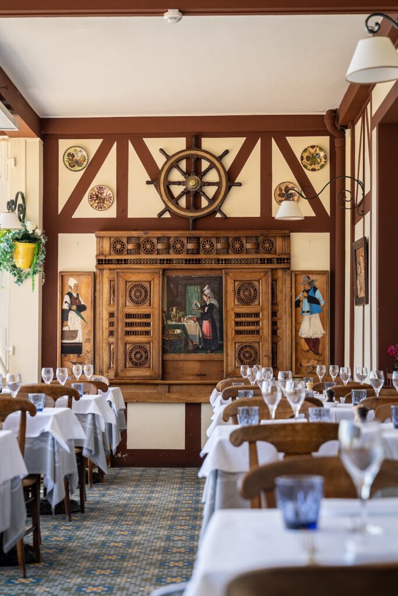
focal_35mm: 70
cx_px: 199
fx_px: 1160
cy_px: 298
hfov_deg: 19.5
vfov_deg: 28.8
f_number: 4
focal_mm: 70
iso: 100
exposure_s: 1/50
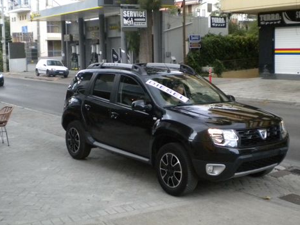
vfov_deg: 30.2
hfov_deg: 39.7
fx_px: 416
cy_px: 98
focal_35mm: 48
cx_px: 157
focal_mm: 6.3
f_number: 3.1
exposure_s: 1/475
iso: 400
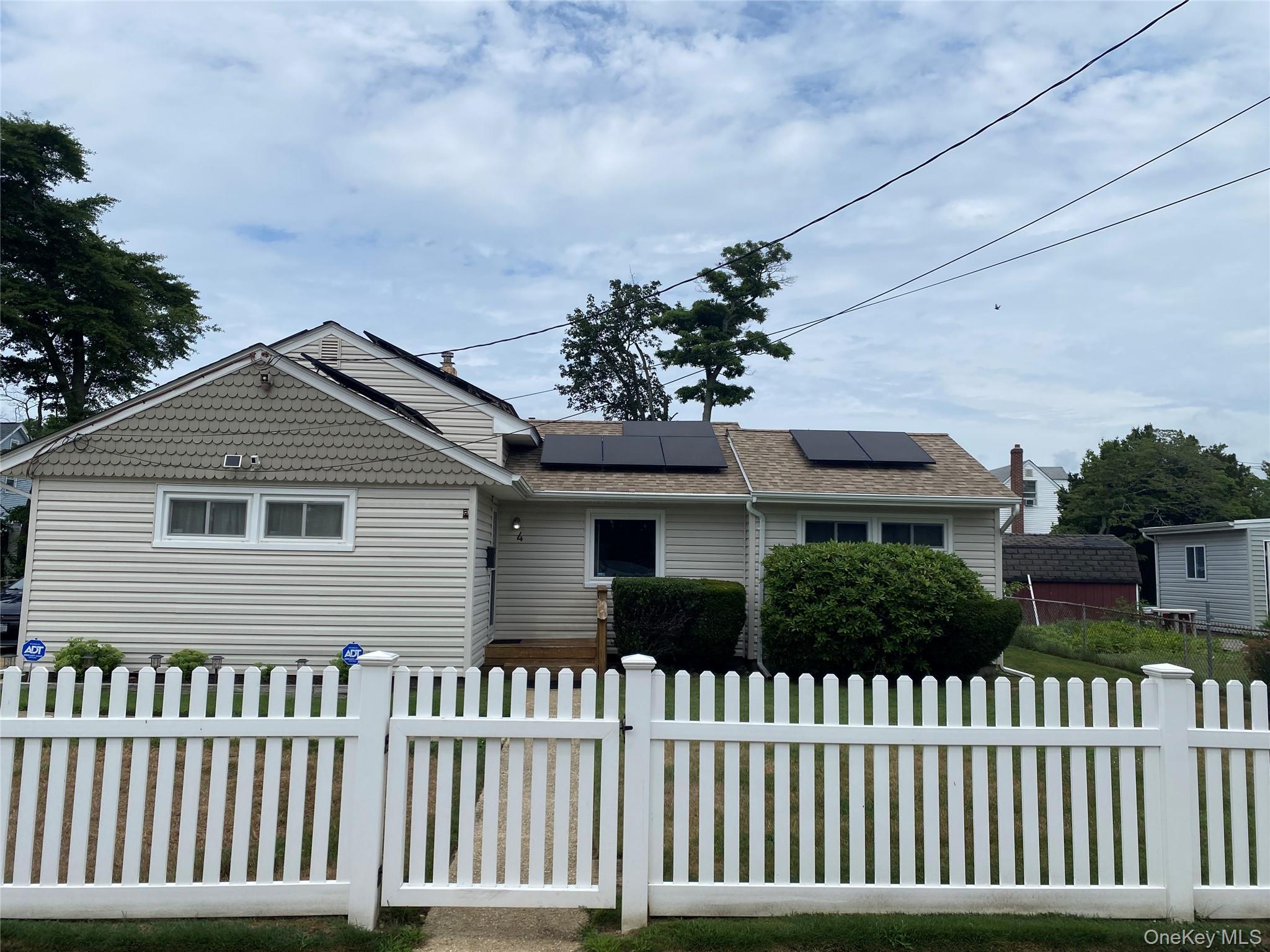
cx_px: 635
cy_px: 476
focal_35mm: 26
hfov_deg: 67.3
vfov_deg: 53.1
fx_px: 954
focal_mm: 4.25
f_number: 1.8
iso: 32
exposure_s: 1/5747
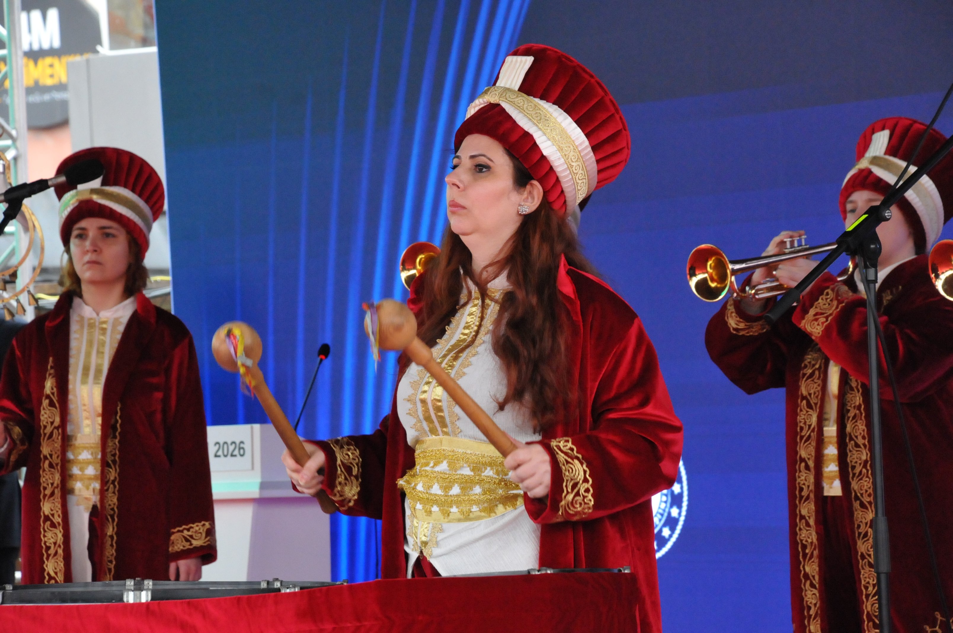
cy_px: 316
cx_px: 476
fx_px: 4442
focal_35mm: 168
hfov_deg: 12.2
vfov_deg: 8.2
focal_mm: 112
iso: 3200
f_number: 8
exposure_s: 1/320
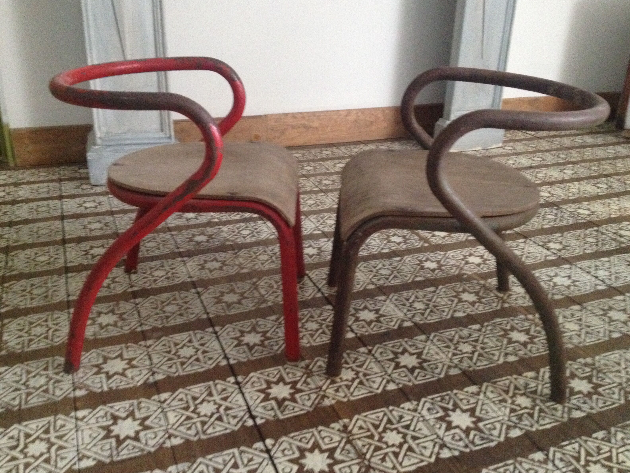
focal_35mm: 36
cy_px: 235
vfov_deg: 39.7
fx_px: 655
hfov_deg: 51.4
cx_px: 318
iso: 500
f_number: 2.4
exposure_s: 1/15
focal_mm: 4.28
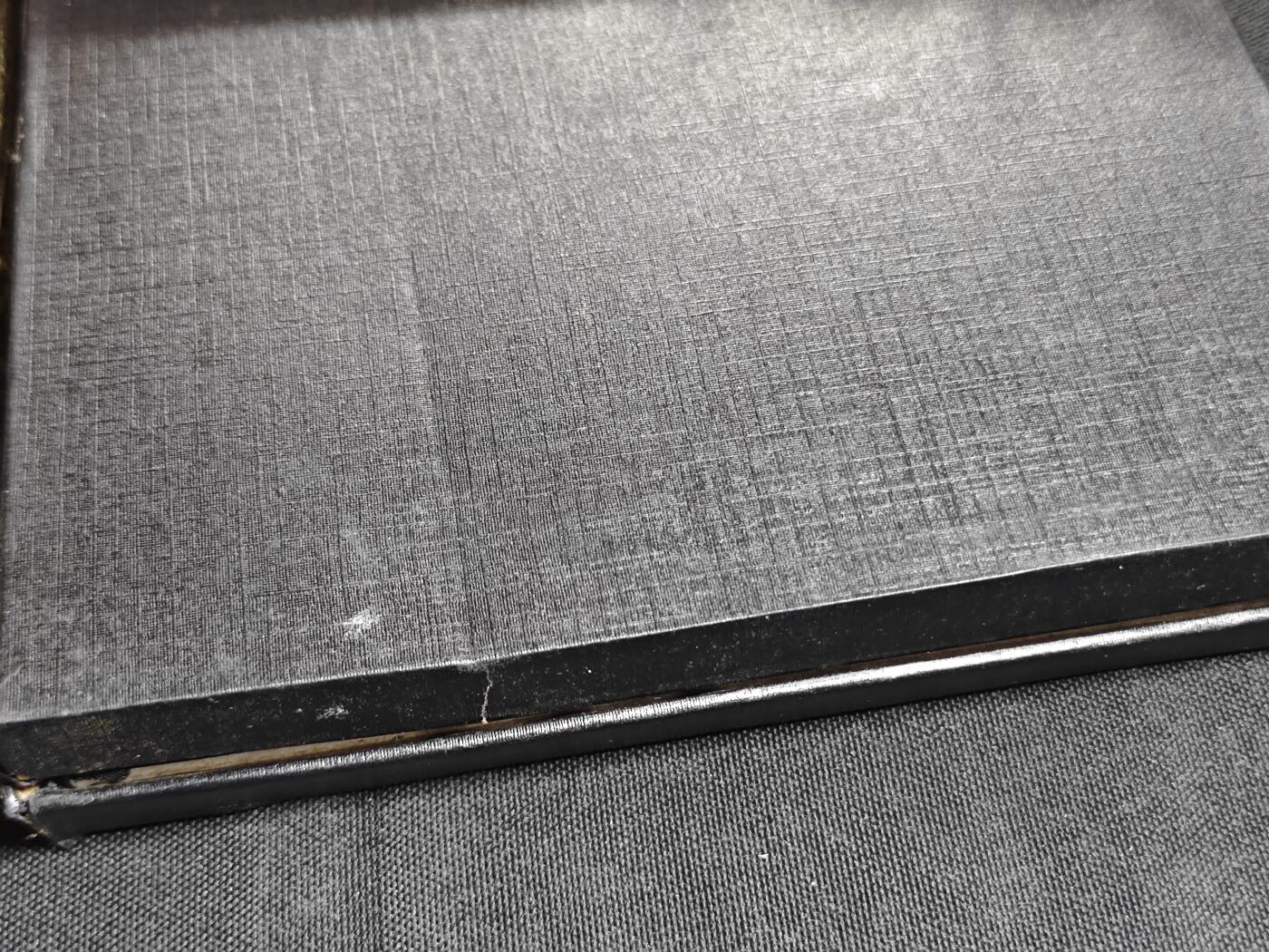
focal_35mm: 49
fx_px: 1796
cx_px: 634
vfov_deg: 29.7
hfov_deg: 38.9
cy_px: 476
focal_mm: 5.84
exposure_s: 1/37
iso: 1000
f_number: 1.6
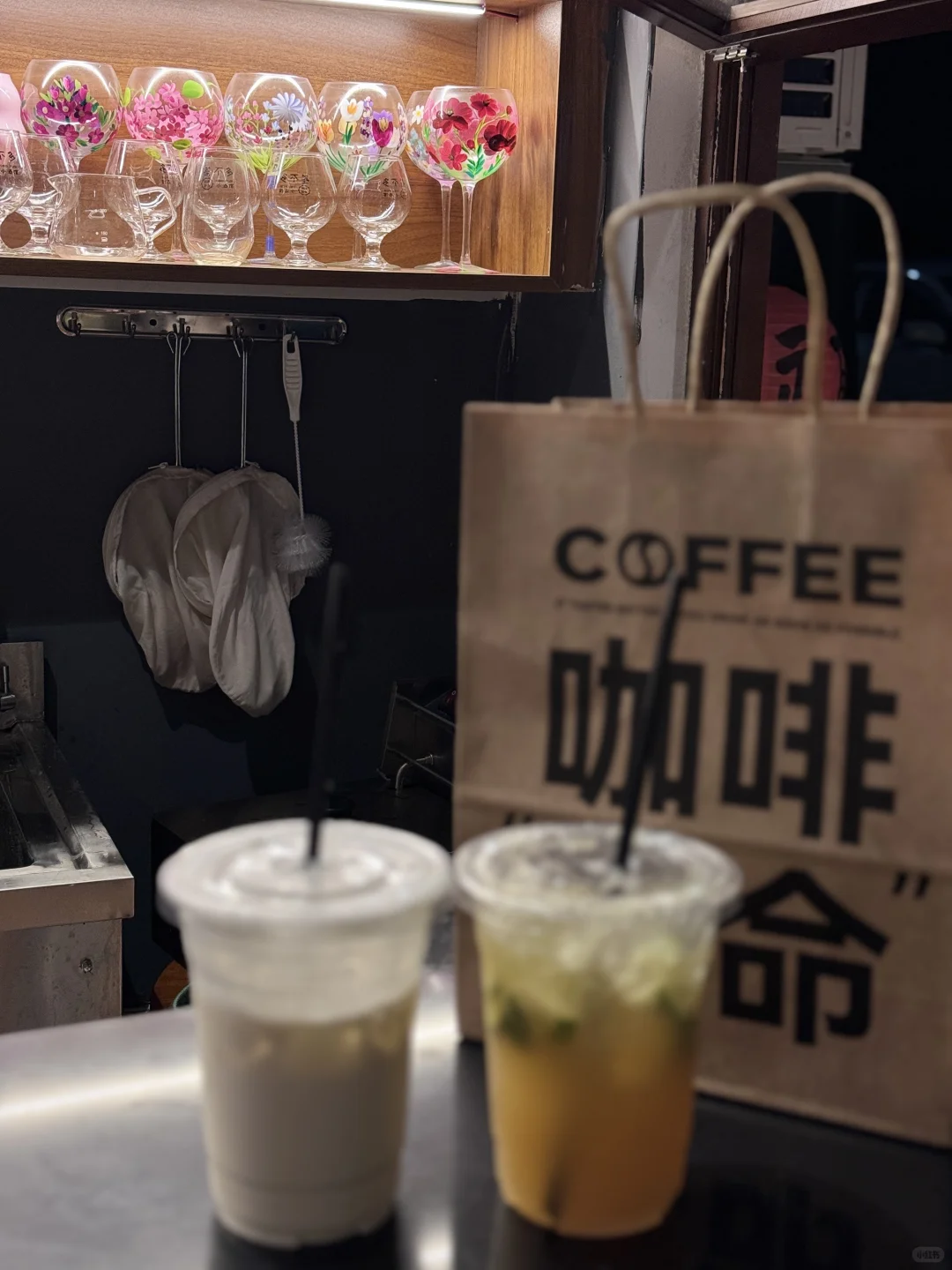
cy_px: 635
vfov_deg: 39.7
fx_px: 1760
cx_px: 476
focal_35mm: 48
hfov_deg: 30.3
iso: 125
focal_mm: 6.86
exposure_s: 1/50
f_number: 1.78
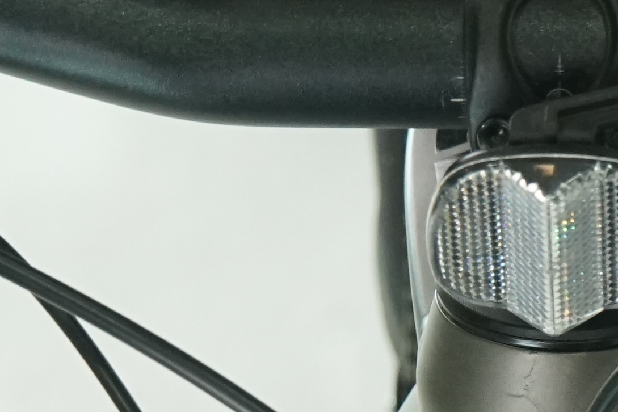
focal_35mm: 270
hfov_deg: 7.6
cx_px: 487
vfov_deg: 5.1
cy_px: 612
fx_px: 4635
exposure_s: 1/200
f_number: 7.1
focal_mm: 49
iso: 2000
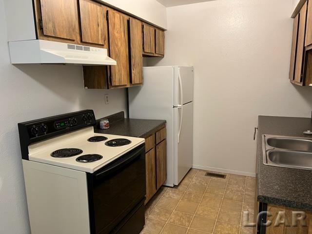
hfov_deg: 67.3
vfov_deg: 53.1
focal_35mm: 26
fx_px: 234
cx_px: 156
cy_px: 117
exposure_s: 1/60
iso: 125
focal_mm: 5.7
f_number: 1.5
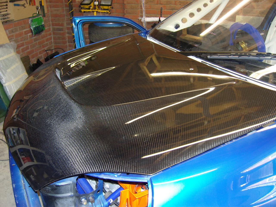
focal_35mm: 34
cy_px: 104
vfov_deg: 41.8
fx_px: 271
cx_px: 138
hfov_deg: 54.0
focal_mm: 7.3
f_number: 2.8
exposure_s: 1/40
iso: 125
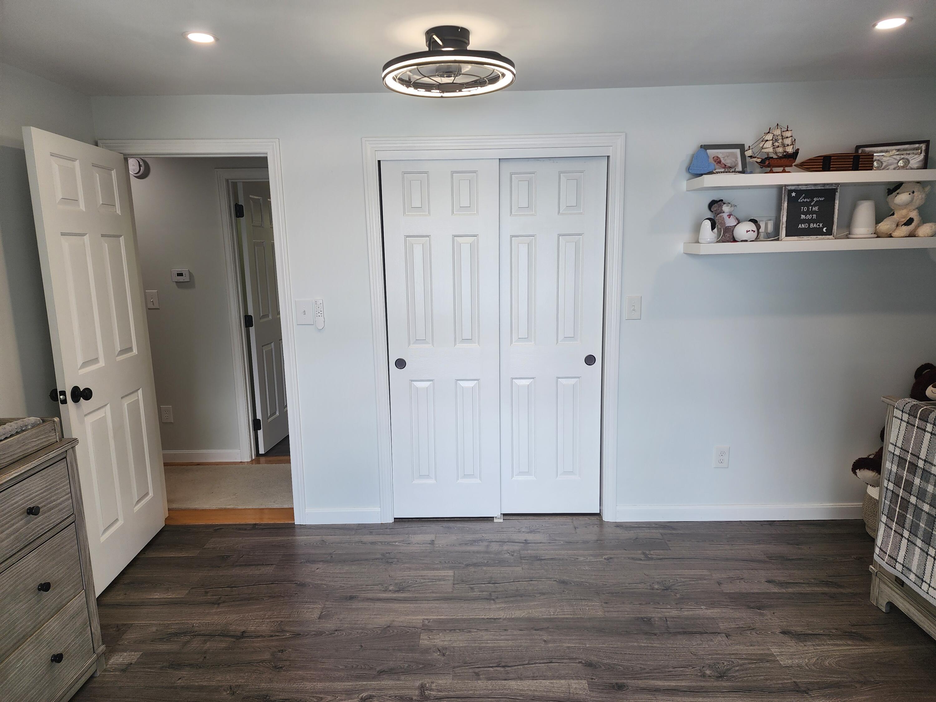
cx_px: 468
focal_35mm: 23
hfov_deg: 73.9
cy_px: 351
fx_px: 622
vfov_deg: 58.9
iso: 40
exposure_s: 1/120
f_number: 1.8
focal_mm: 6.4
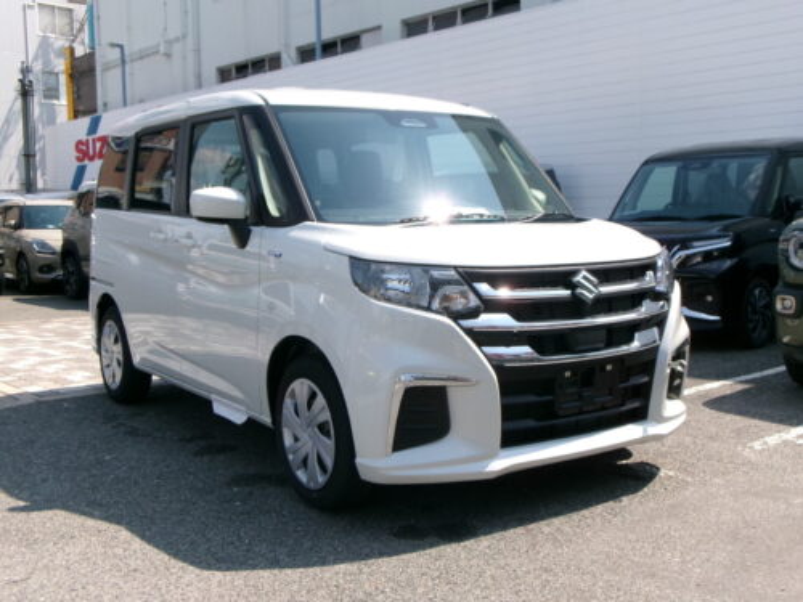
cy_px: 301
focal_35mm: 43
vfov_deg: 33.6
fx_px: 997
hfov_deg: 43.9
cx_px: 402
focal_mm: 7.8
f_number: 12.5
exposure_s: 1/85
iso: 100
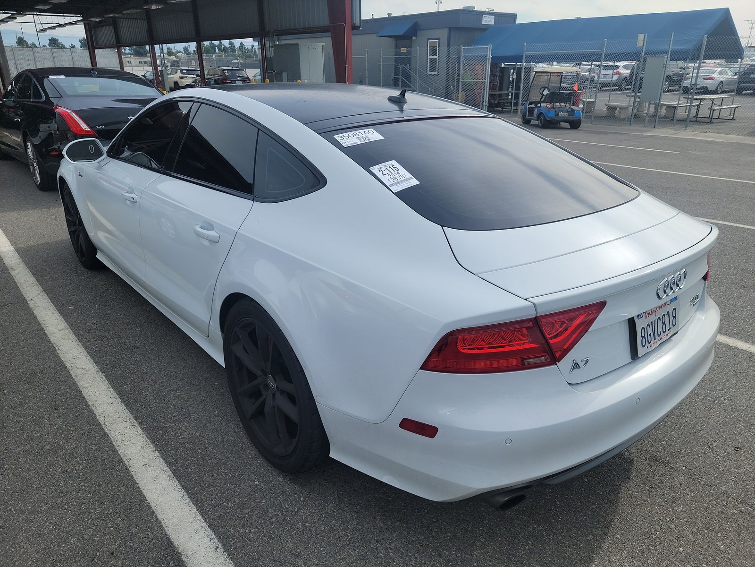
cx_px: 378
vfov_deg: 56.8
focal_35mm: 24
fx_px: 523
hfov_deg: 71.6
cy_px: 284
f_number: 1.8
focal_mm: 6.7
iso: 50
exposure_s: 1/897
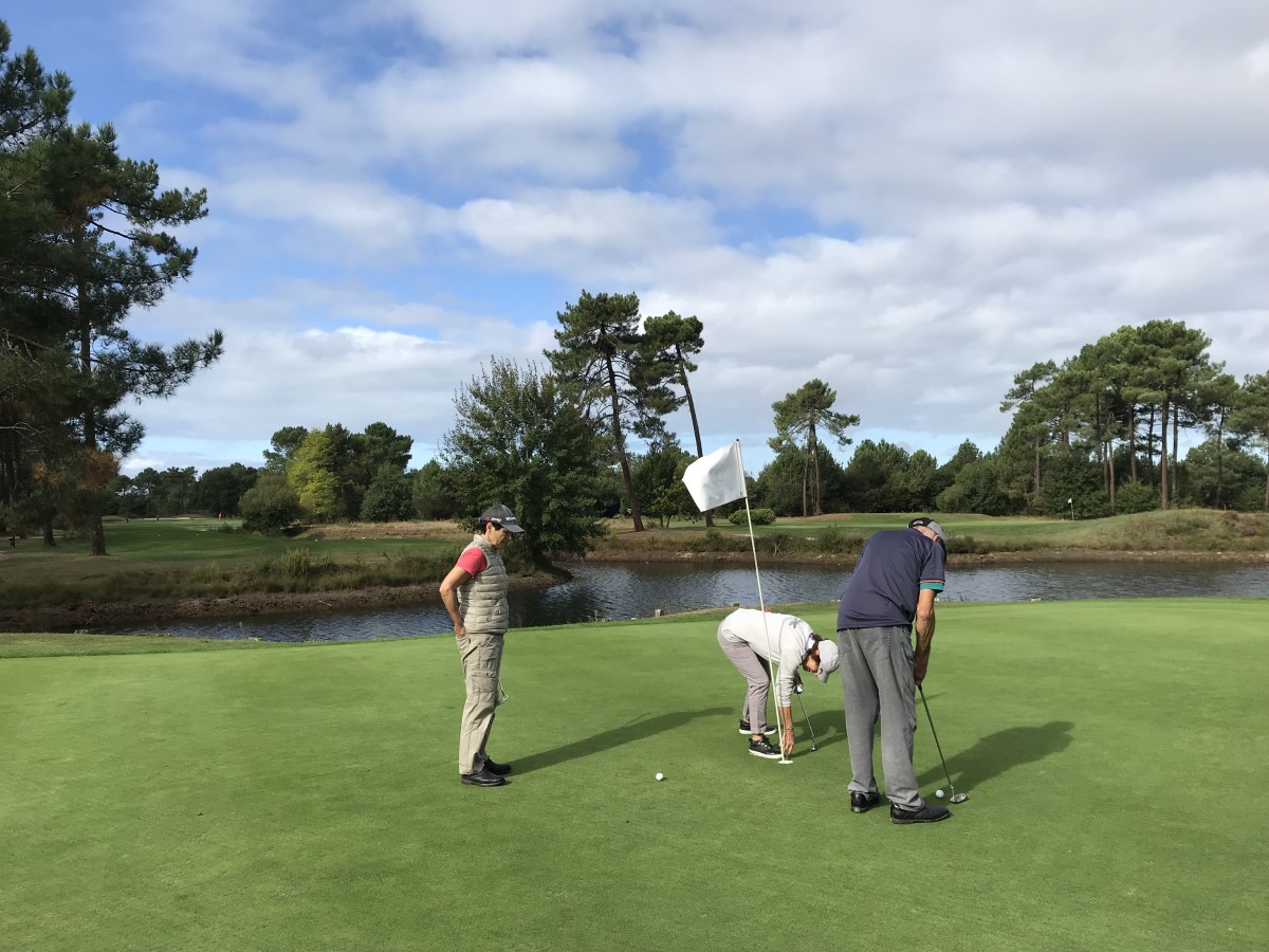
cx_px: 634
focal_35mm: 28
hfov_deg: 63.4
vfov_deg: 49.7
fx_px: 1026
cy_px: 476
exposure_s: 1/2398
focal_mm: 3.99
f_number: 1.8
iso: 20
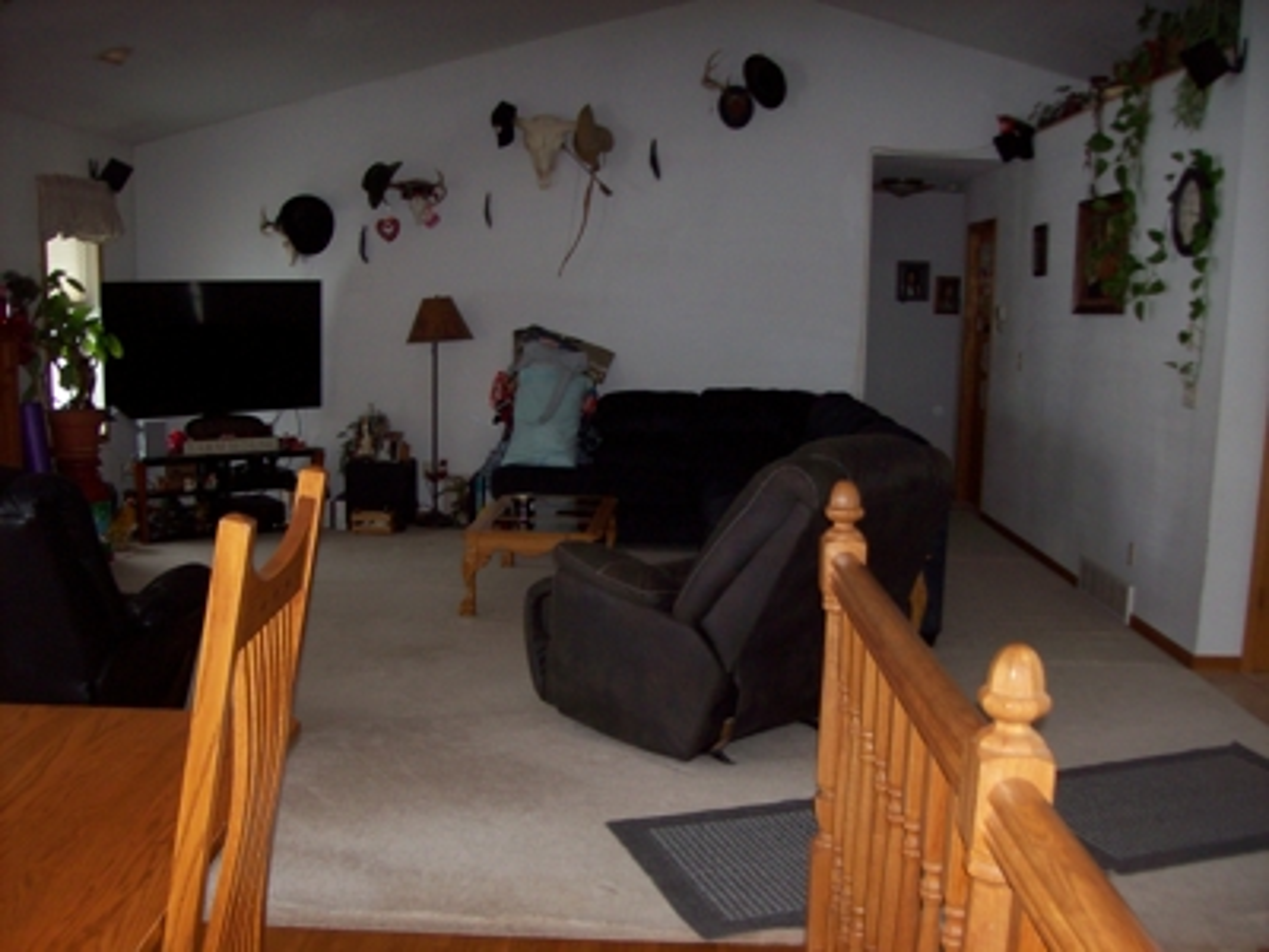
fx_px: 1320
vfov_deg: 39.7
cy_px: 476
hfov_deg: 51.4
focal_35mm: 36
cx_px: 634
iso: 80
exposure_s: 1/64
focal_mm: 6
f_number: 2.7
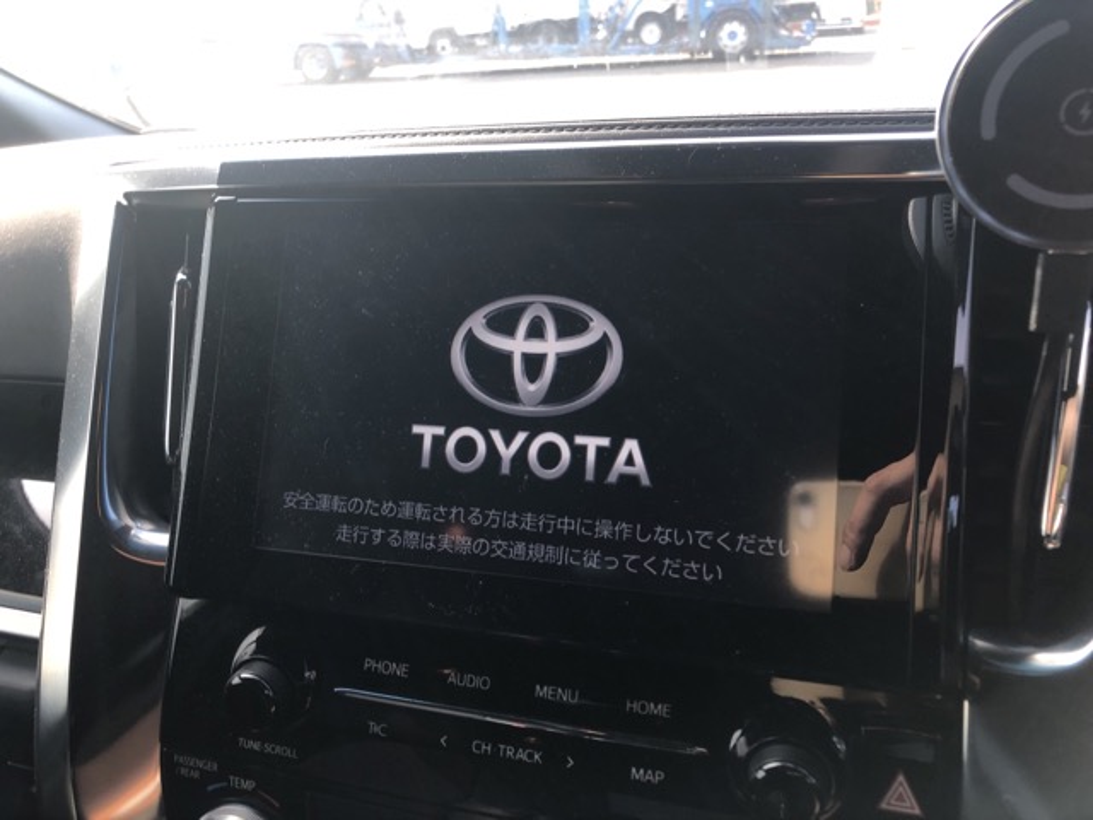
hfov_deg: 63.4
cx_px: 546
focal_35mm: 28
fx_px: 884
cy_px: 410
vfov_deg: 49.7
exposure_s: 1/120
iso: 32
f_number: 1.8
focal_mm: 3.99
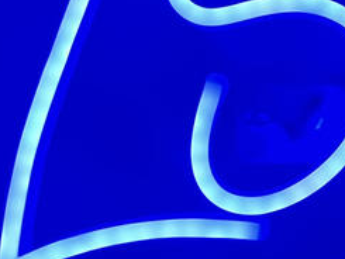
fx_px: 1266
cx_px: 306
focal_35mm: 127
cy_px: 51
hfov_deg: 15.3
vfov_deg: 11.6
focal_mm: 5.1
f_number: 1.6
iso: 200
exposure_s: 1/49
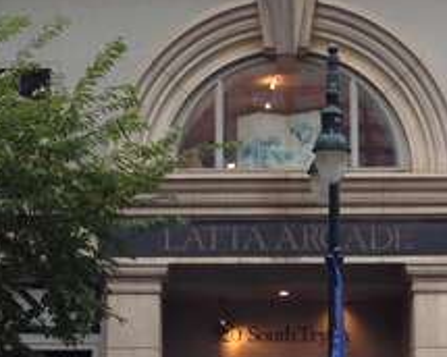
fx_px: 1588
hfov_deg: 16.0
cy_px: 266
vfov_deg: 12.8
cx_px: 252
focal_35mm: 120
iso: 64
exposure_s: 1/40
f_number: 2.4
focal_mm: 4.12
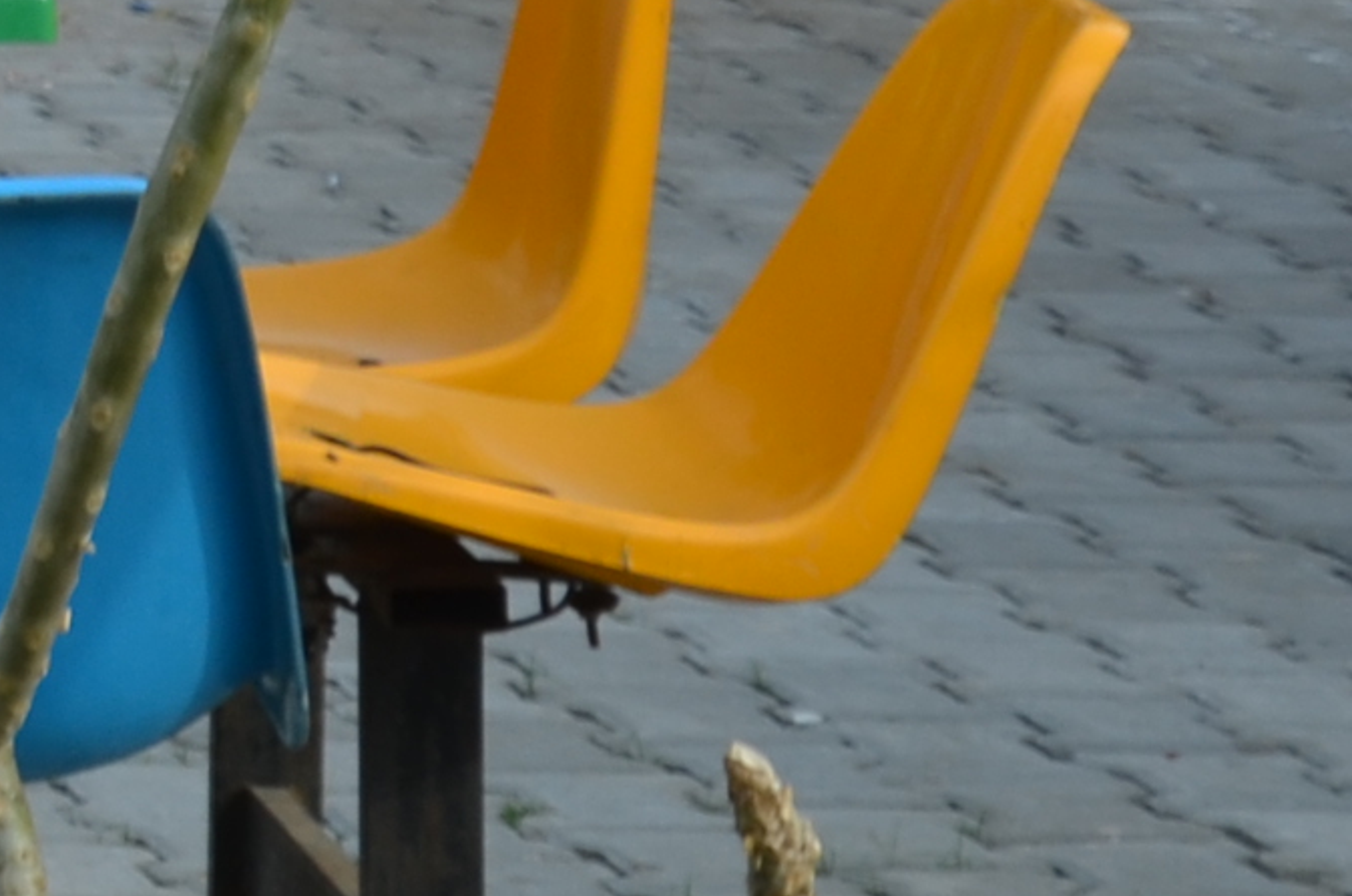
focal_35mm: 346
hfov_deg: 5.7
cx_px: -2294
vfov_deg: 3.9
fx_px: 12969
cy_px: -1555
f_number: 7.1
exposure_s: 1/200
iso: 200
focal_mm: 42
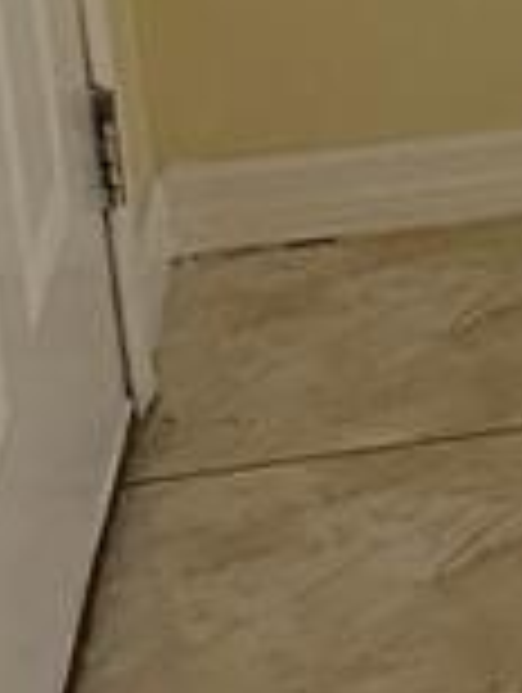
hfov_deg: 6.6
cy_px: -410
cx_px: 1971
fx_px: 3750
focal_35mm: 187
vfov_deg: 10.2
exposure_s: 1/60
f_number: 1.78
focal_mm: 6.76
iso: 320
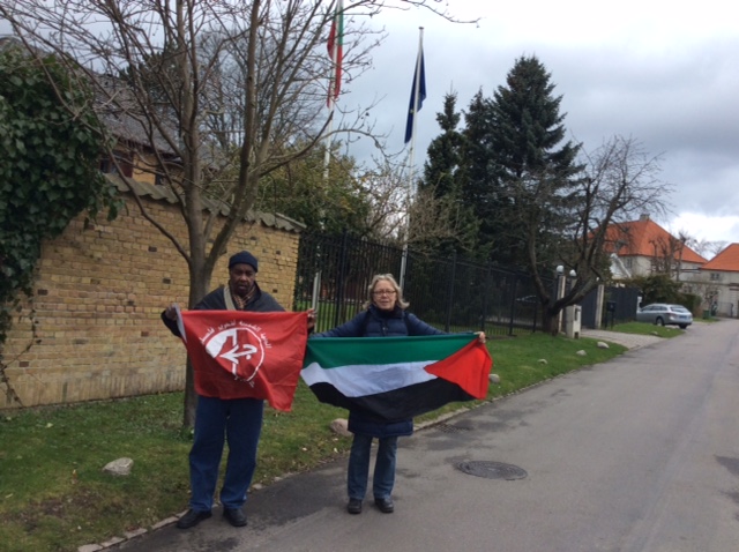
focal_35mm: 32
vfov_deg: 44.1
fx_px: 682
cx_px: 370
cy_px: 276
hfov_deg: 56.9
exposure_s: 1/394
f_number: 2.4
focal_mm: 3.3
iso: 32
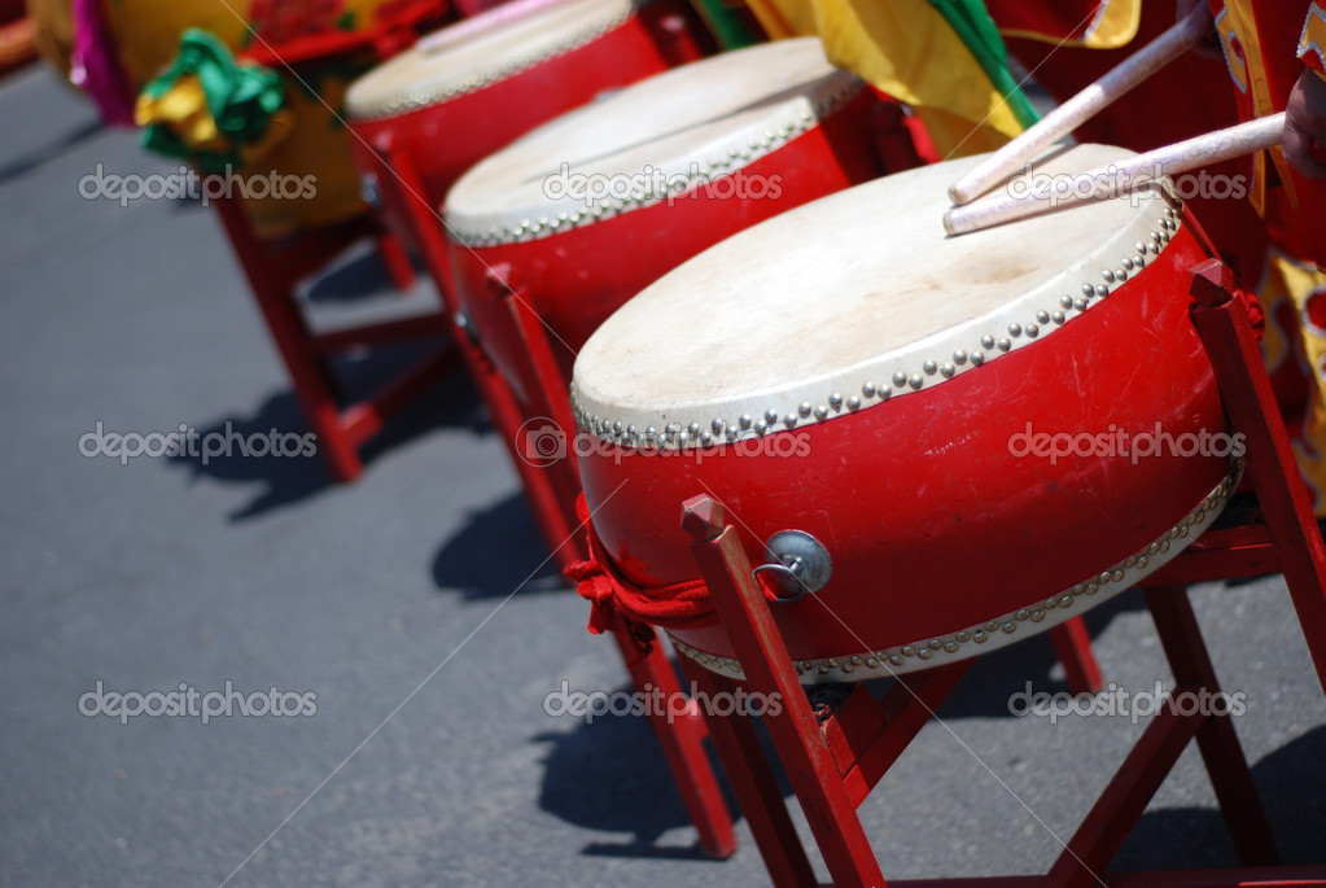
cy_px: 444
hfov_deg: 27.0
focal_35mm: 75
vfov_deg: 18.2
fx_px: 2766
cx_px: 663
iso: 100
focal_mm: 50
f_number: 2
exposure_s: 1/4000
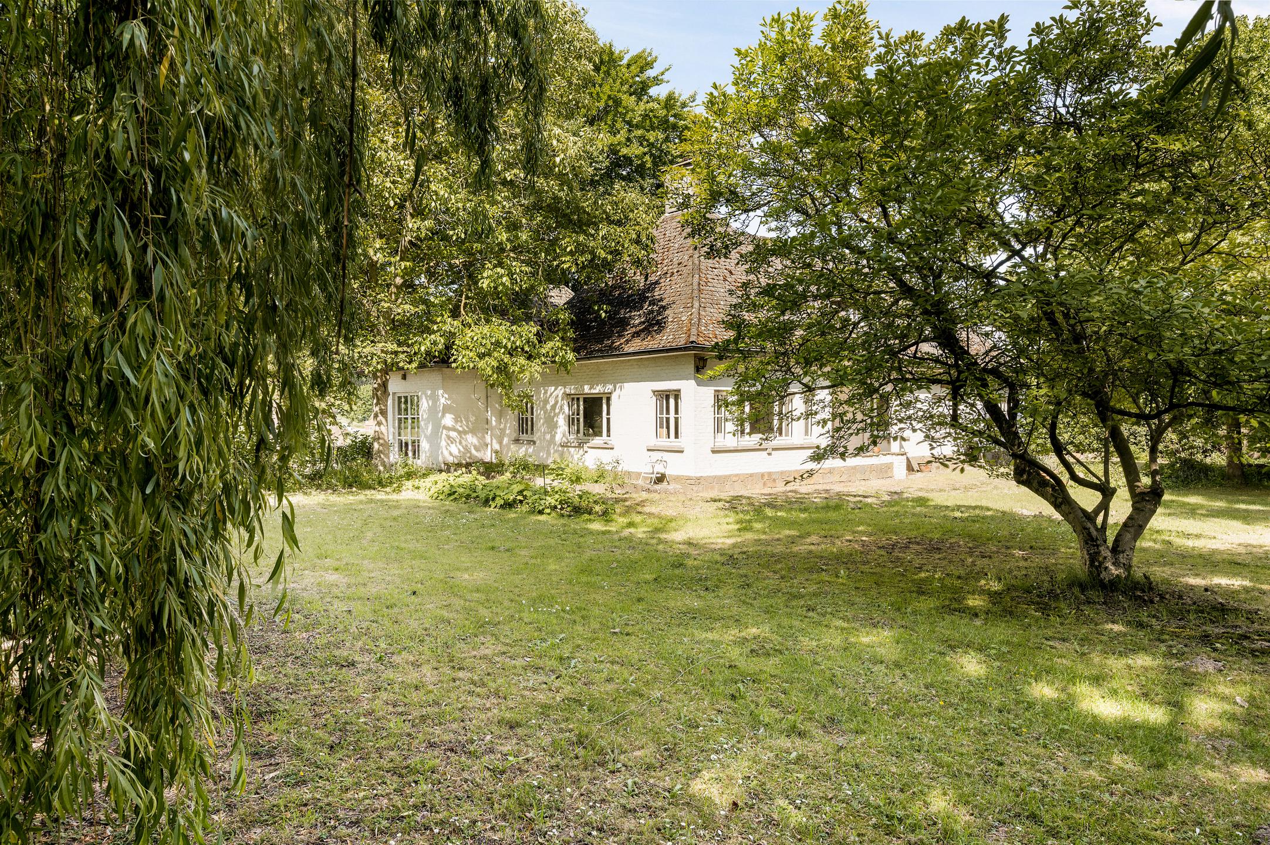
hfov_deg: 76.1
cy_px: 422
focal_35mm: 23
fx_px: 811
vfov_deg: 55.0
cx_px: 635
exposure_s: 1/50
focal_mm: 23
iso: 500
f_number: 11
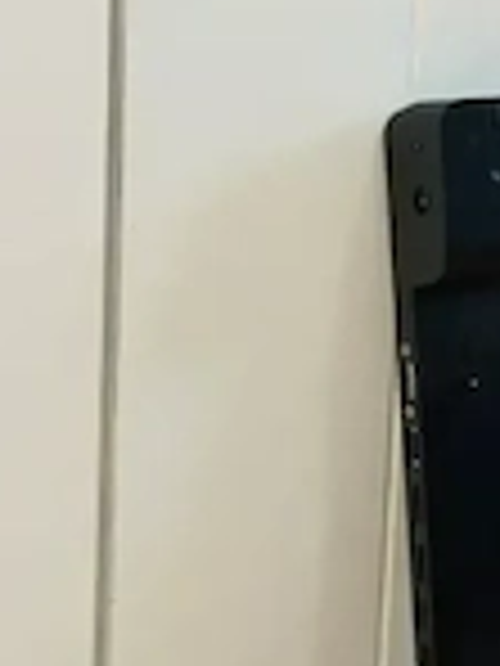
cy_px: 432
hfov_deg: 11.3
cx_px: 491
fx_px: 2504
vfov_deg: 15.1
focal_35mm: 130
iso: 200
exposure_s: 1/60
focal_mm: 6.76
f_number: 1.78
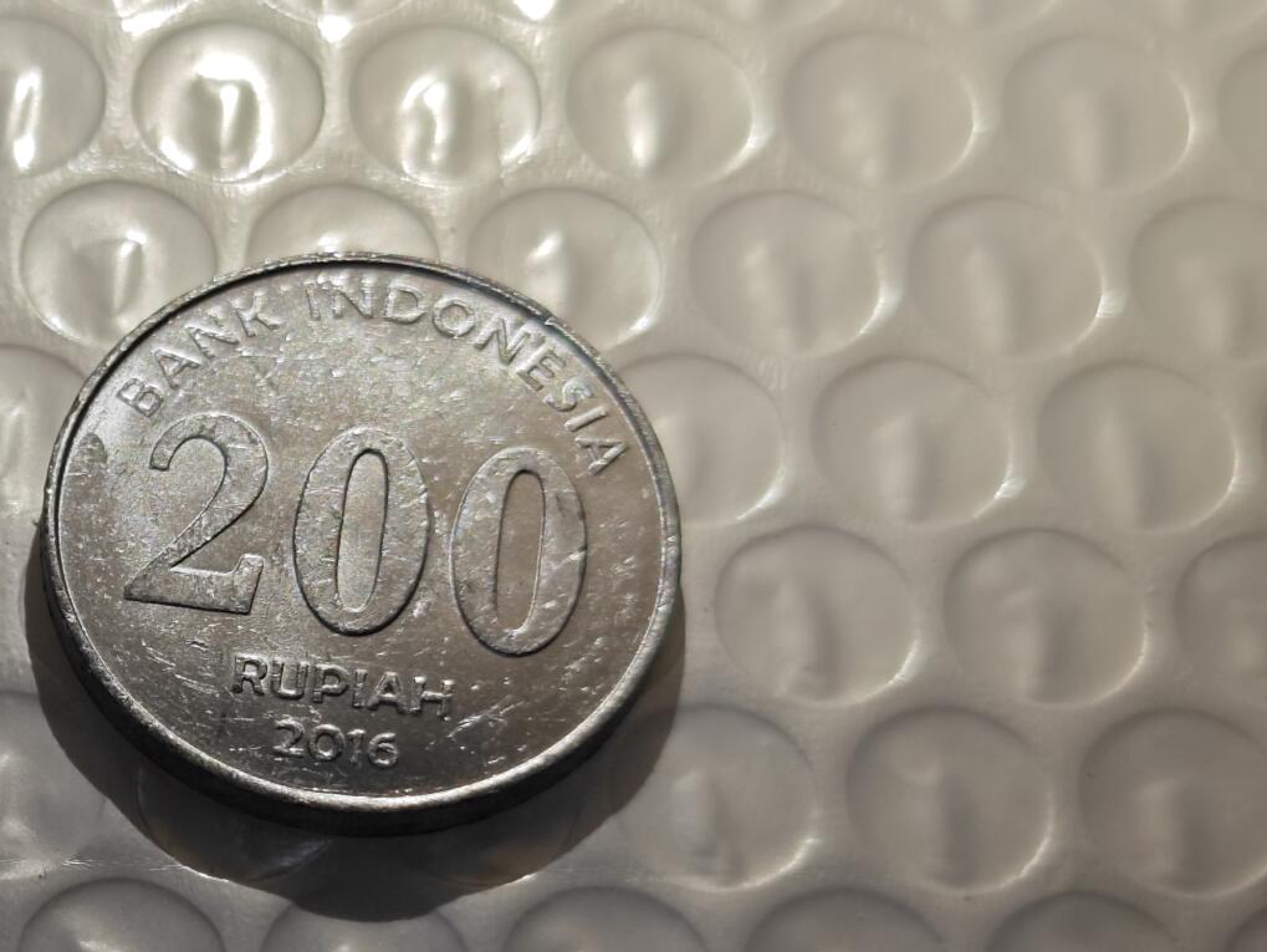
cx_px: 413
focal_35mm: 103
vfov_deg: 14.4
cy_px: 611
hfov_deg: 19.0
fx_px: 3771
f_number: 1.9
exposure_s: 1/205
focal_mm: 8.7
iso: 200
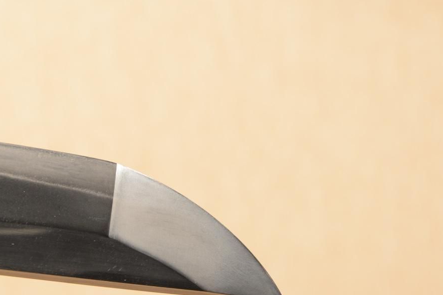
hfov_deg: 8.6
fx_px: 2927
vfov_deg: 5.8
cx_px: 116
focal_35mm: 238
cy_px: 175
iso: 400
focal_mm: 100
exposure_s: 1/2
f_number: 11
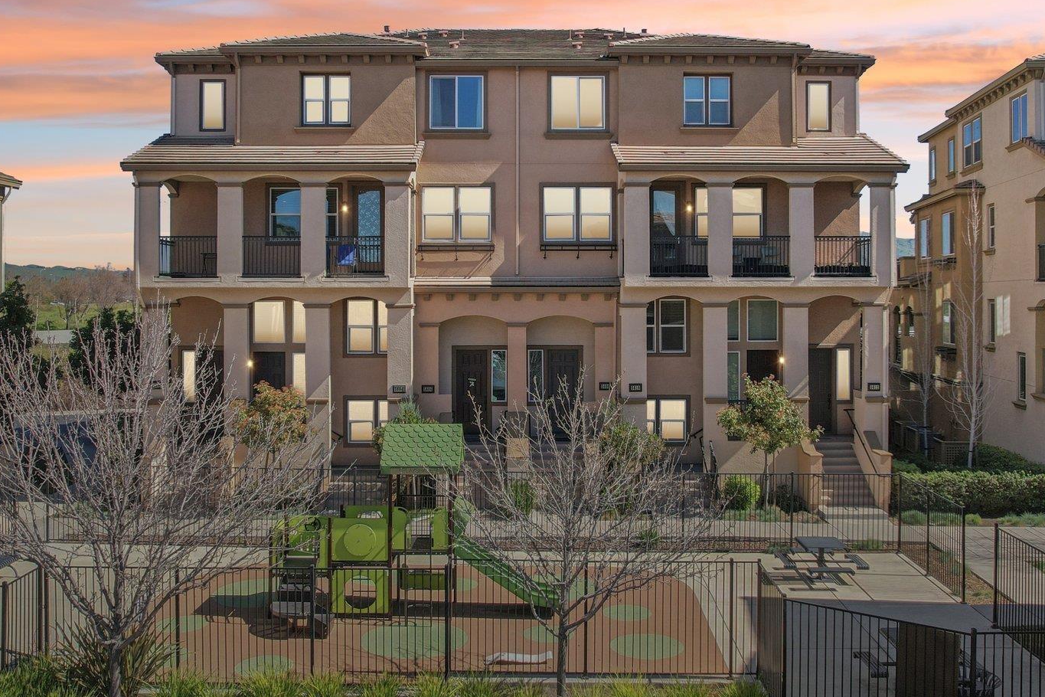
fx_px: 958
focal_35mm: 33
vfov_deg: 39.9
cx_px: 532
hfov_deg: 57.2
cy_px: 292
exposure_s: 1/200
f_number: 2.8
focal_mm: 8.4
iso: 140
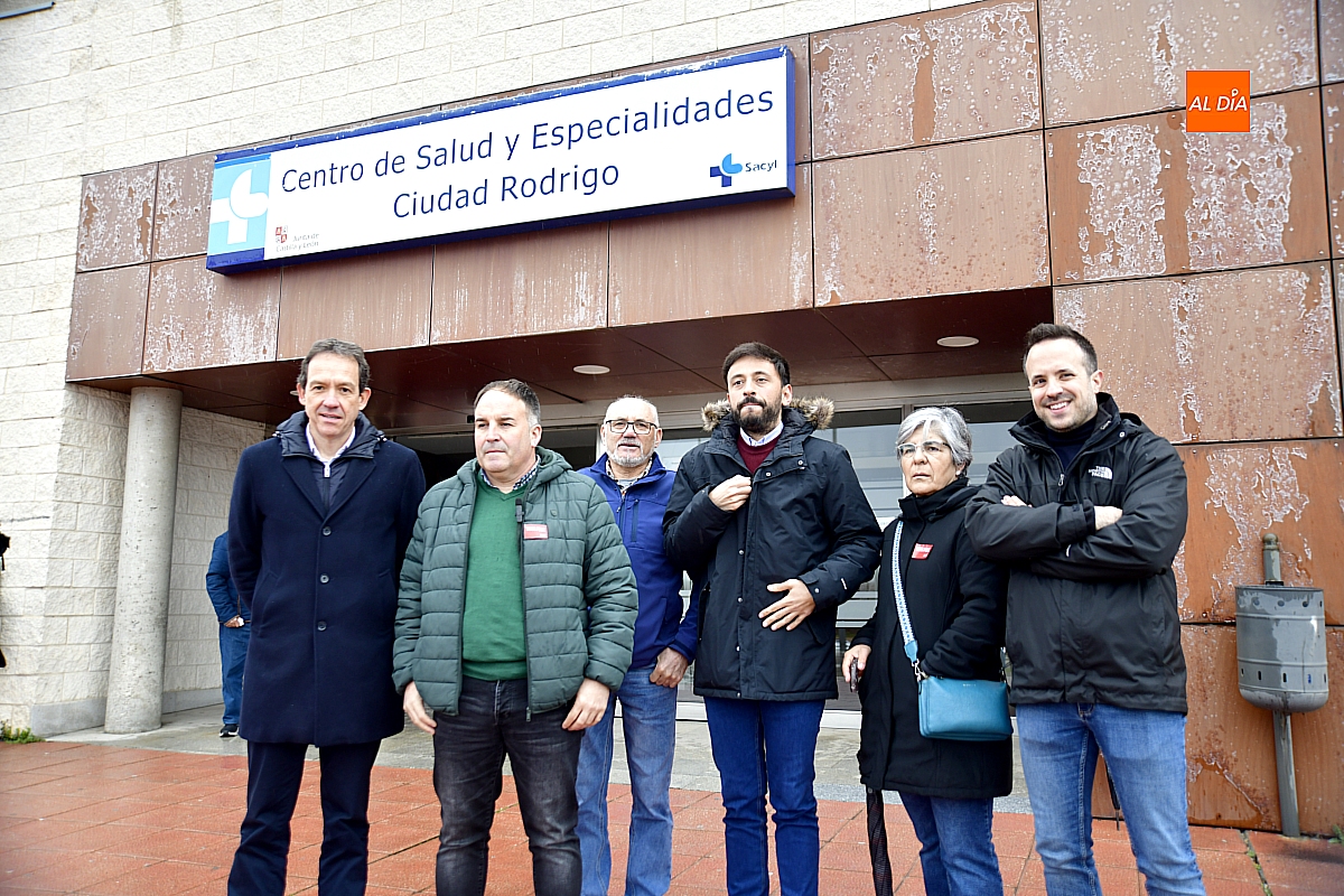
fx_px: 1120
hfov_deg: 61.9
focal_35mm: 30
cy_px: 448
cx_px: 672
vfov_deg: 43.6
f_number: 3
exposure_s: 1/250
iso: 320
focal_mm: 30
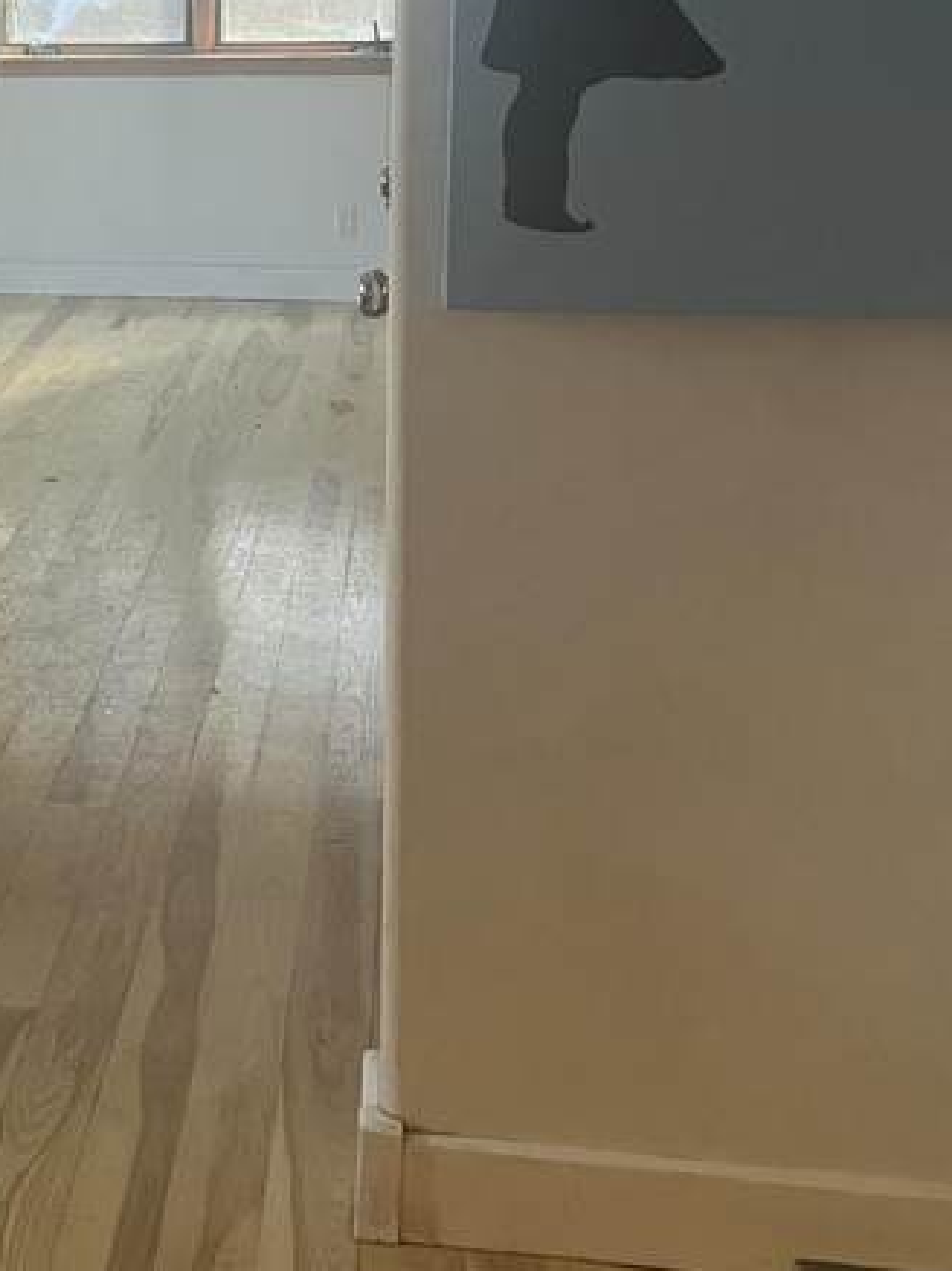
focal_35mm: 57
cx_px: 6
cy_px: 250
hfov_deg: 24.5
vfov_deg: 32.8
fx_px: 2092
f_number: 1.6
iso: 250
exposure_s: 1/60
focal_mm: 5.1
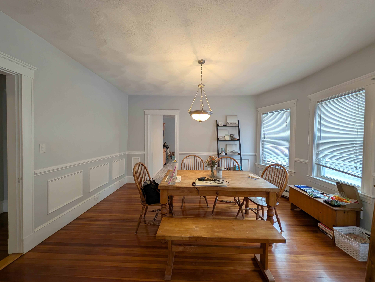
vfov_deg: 94.6
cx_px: 188
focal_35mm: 12
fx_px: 130
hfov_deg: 110.5
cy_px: 141
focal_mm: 2.23
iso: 42
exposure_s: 1/30
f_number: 1.95
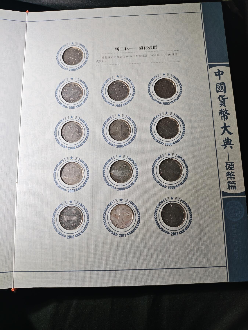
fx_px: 239
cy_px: 165
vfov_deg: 69.4
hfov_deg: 54.9
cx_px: 124
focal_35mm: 25
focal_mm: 5.85
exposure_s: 1/168
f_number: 1.63
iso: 50
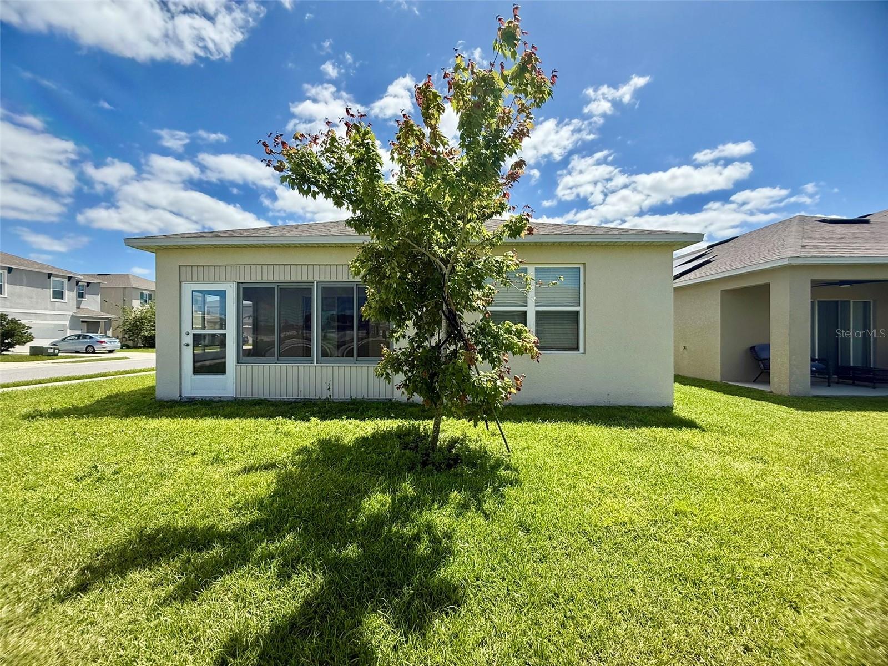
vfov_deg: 85.7
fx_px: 359
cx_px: 444
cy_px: 333
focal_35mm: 14
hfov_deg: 102.1
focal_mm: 2.22
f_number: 2.2
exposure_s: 1/1339
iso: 64
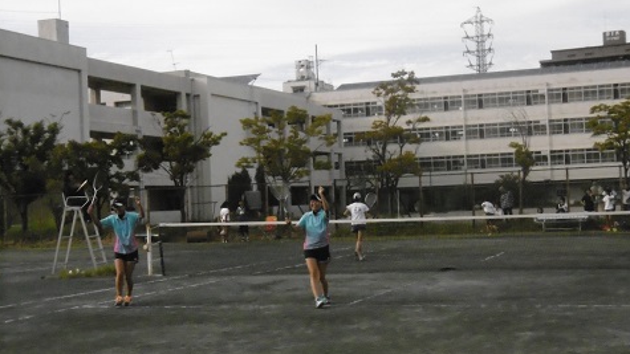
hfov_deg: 32.4
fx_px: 1086
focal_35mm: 65
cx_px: 313
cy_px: 206
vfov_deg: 18.5
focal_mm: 10.5
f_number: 10.5
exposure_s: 1/800
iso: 1600
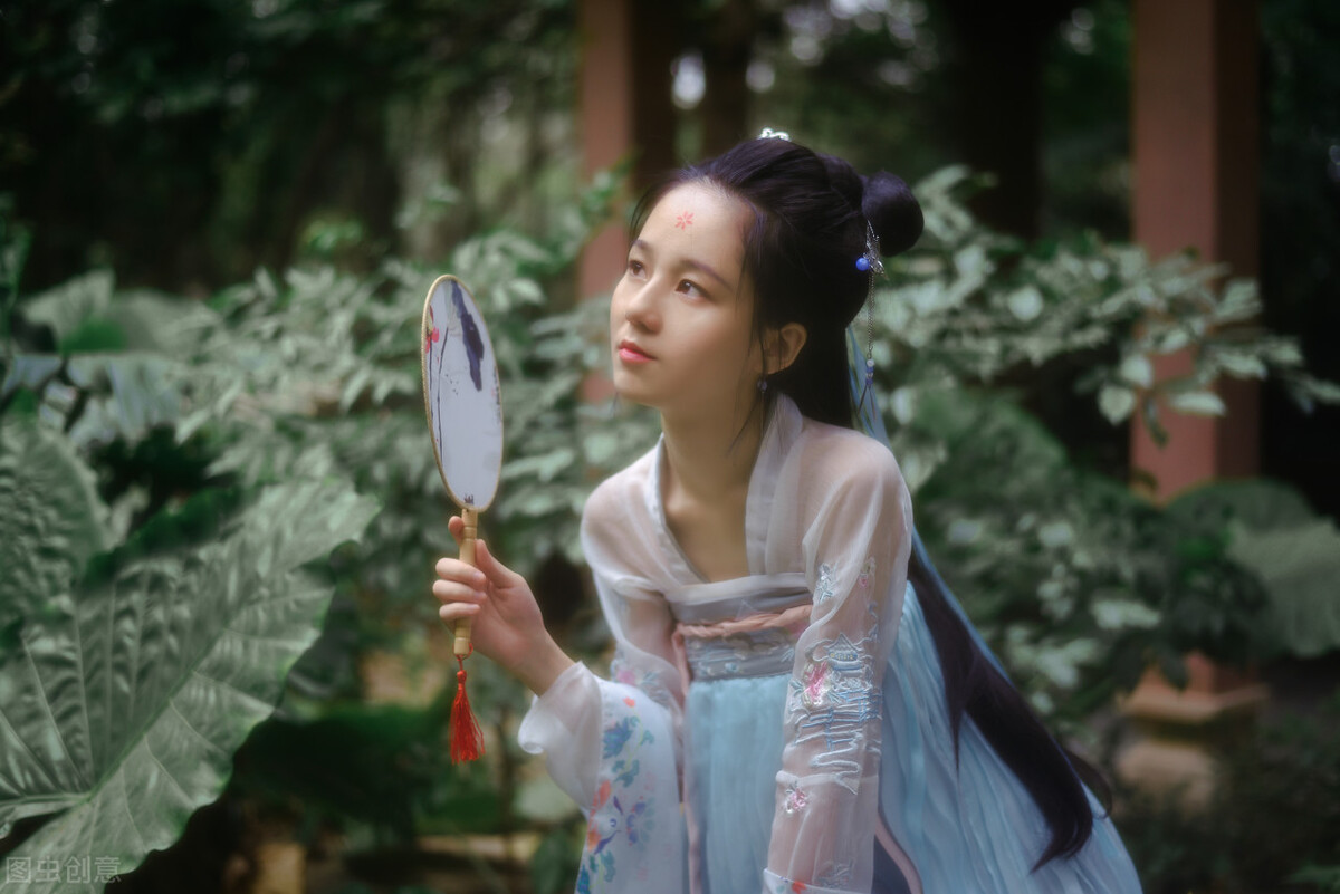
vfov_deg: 27.0
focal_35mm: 50
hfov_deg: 39.6
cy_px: 447
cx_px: 670
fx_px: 1862
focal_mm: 50
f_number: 2
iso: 110
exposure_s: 1/250
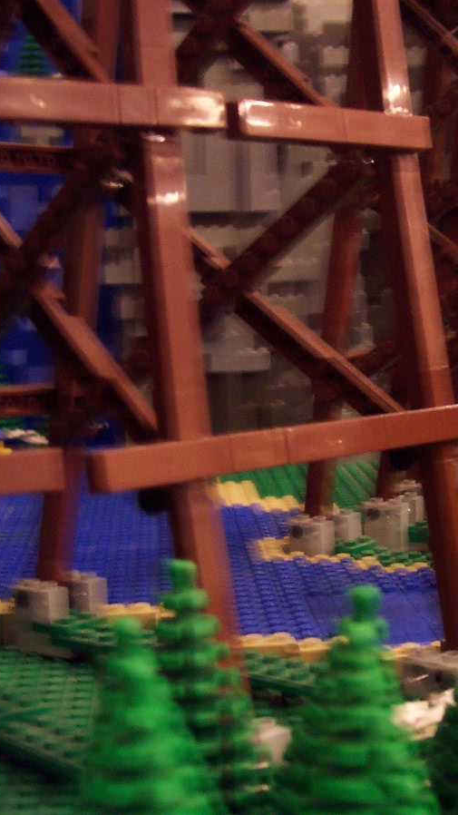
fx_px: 1447
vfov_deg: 31.4
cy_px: 408
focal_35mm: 67
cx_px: 436
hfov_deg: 17.6
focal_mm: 7
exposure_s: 1/8
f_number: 3
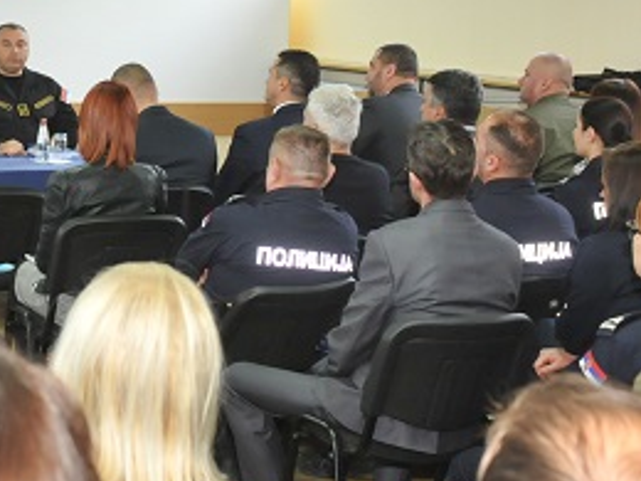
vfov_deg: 15.3
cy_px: 110
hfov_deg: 19.3
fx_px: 1778
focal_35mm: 96
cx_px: -121
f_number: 7.1
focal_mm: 28
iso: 1000
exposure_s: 1/60
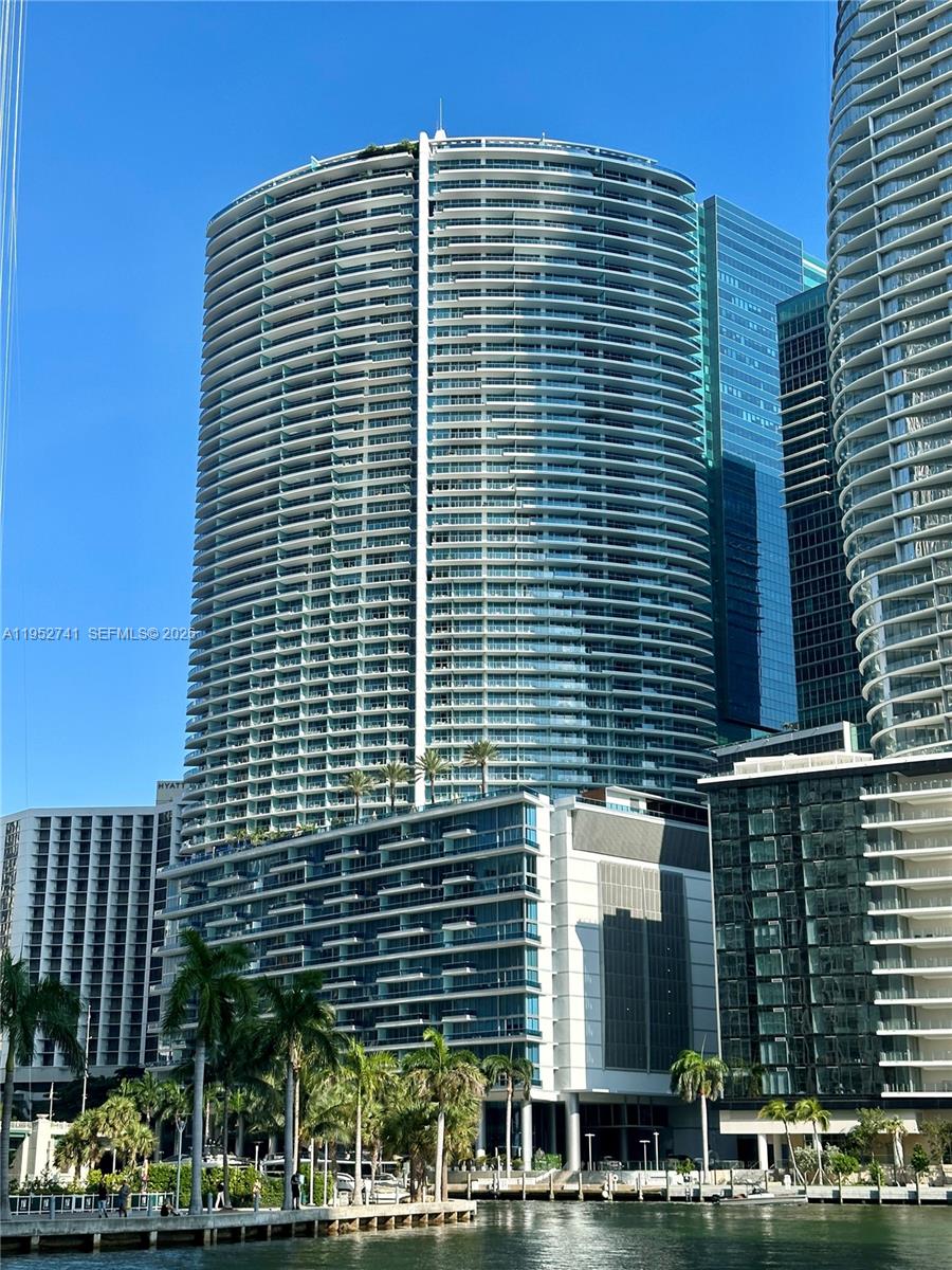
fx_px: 1760
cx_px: 476
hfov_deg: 30.3
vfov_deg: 39.7
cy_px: 635
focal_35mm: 48
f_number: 1.78
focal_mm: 6.86
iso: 64
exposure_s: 1/2732
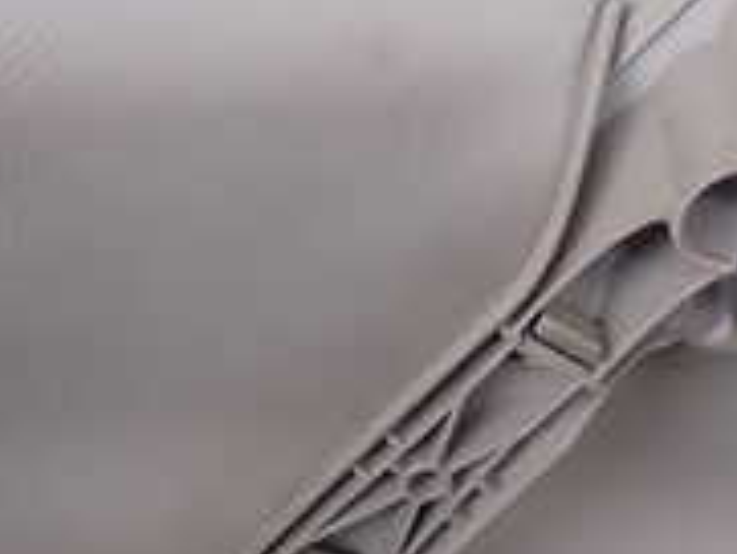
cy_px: 155
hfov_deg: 21.3
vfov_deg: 17.7
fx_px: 1768
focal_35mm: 83
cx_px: 957
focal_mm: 4.5
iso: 100
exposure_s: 1/80
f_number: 2
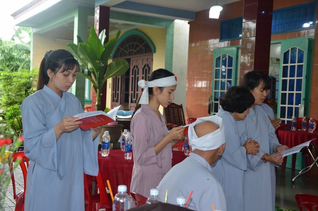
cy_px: 106
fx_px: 450
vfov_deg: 26.4
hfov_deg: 38.9
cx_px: 159
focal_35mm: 51
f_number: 4.5
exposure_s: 1/160
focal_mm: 34
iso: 640
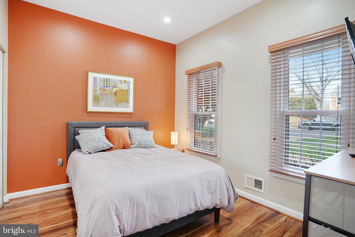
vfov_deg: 70.5
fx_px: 168
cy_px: 118
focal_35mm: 17
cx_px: 178
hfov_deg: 93.3
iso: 1250
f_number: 8
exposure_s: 1/13
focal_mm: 17
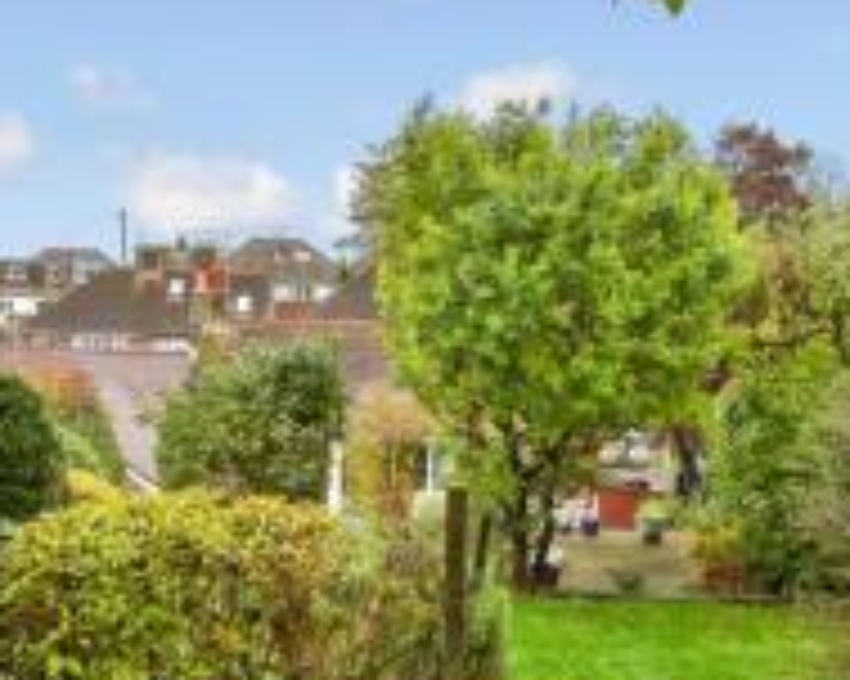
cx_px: 445
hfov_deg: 41.2
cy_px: 525
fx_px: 1131
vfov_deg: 32.7
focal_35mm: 45
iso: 200
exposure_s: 1/25
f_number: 8
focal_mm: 13
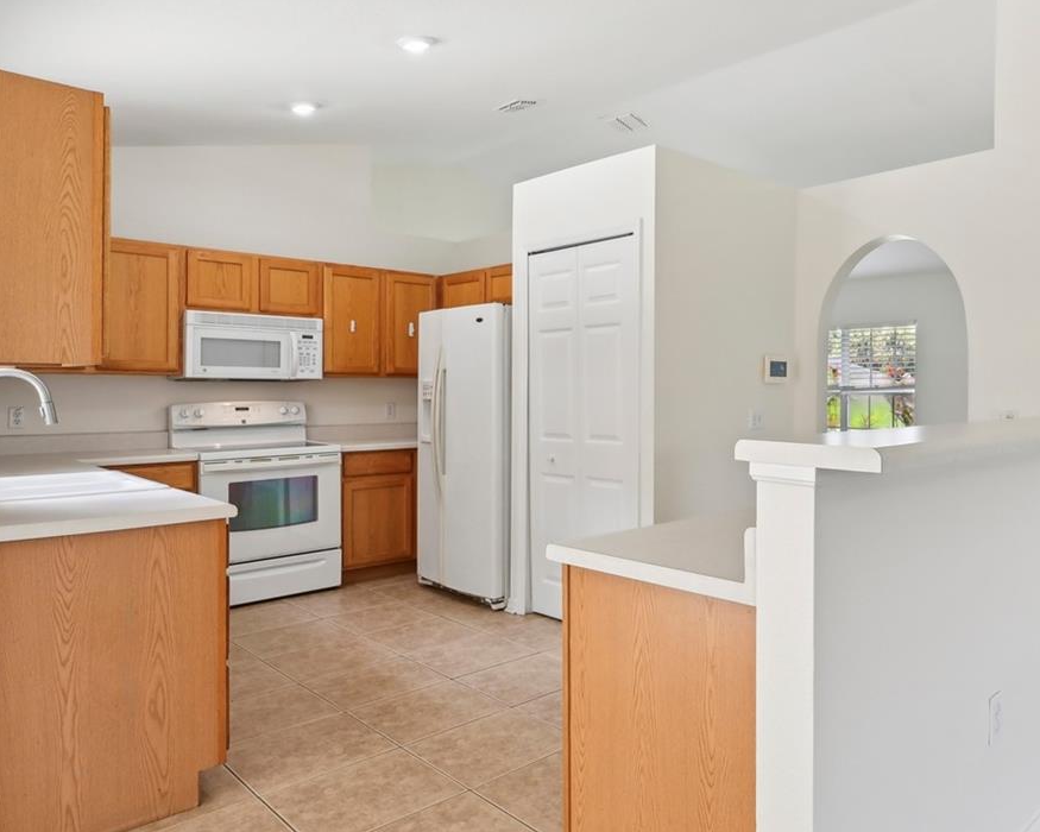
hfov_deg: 67.2
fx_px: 739
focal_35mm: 24
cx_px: 737
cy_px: 400
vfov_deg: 58.8
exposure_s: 1/60
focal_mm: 14
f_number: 8
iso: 400
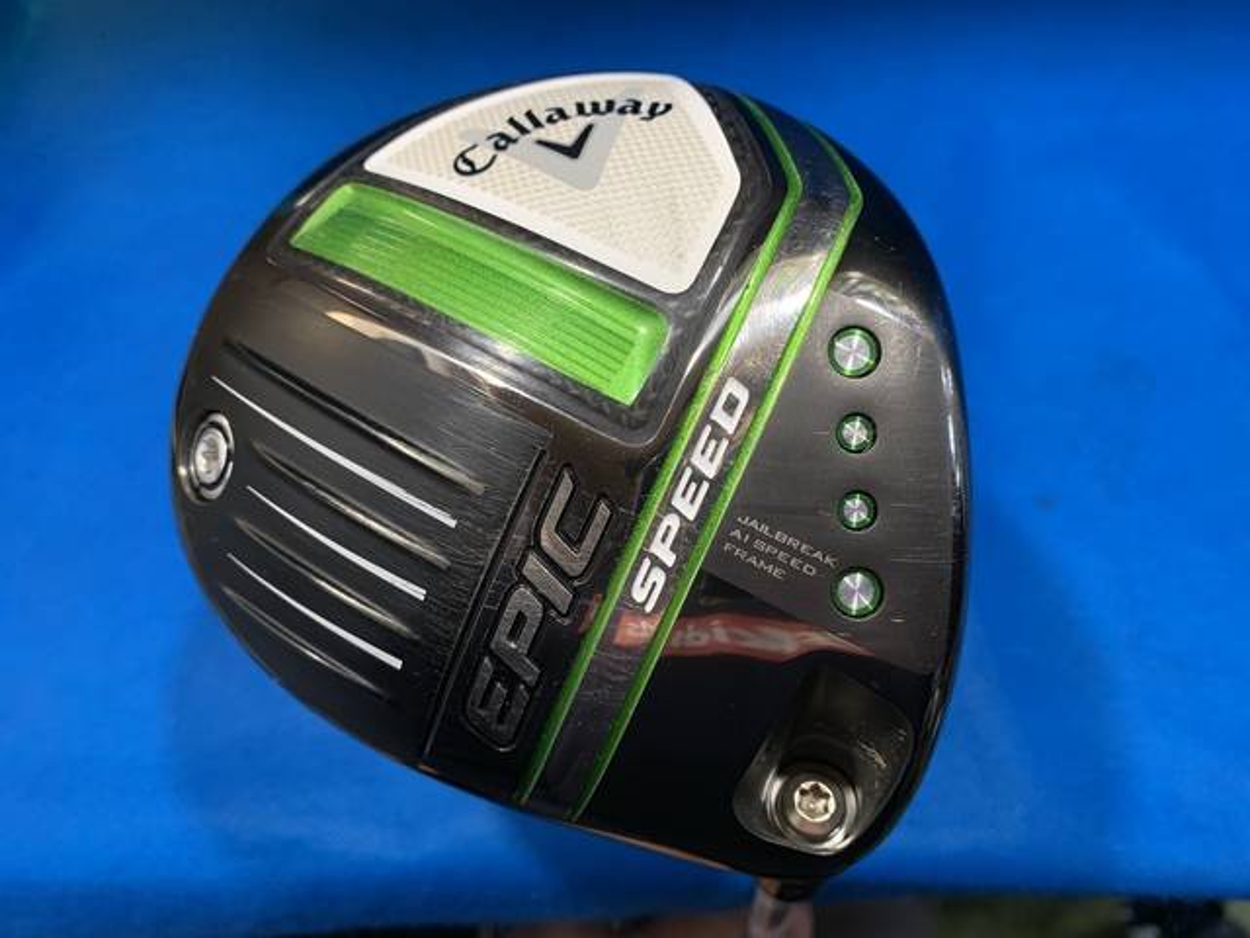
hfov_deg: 67.3
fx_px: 939
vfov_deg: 53.1
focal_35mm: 26
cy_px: 469
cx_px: 625
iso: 125
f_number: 1.8
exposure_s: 1/60
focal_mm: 4.25
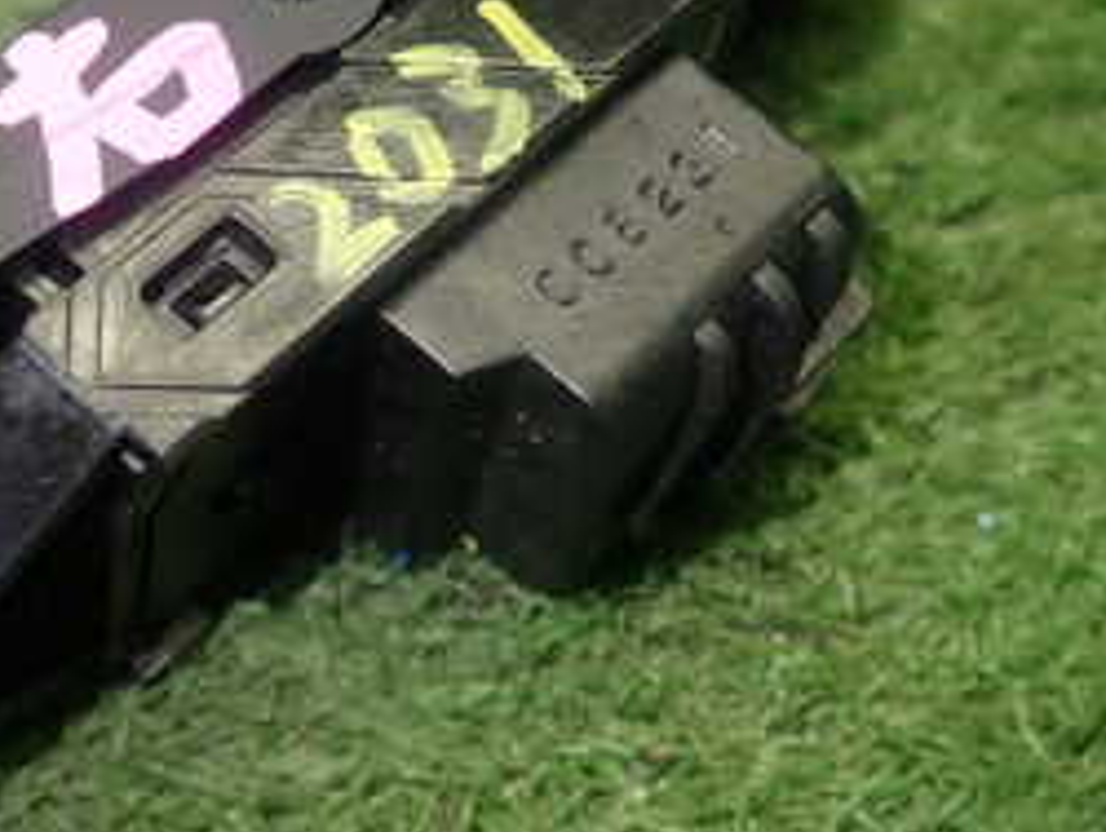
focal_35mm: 72
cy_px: 270
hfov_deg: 26.8
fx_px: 2303
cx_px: 323
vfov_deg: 20.4
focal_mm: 5.4
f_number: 2.3
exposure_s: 1/60
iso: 160
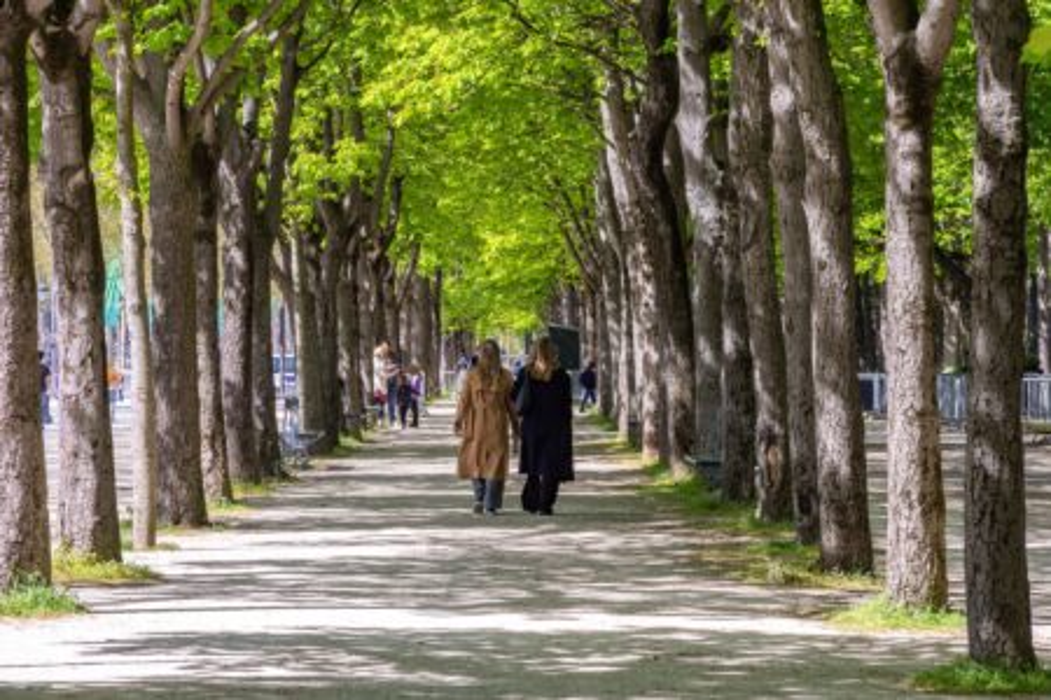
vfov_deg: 7.9
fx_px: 5079
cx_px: 526
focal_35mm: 174
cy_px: 350
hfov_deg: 11.8
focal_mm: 116
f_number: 14
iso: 200
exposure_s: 1/250
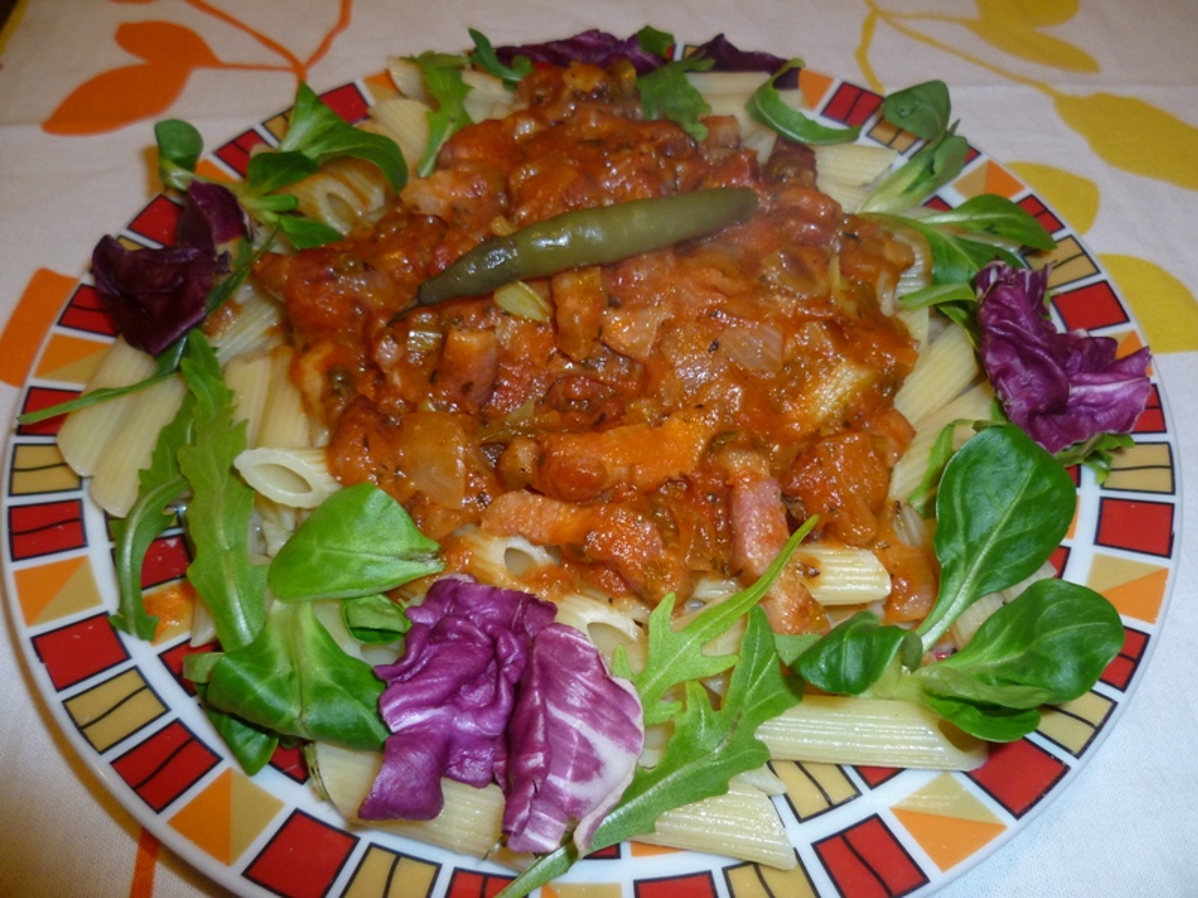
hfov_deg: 63.4
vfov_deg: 49.7
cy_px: 449
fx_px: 969
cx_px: 599
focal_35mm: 28
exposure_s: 1/30
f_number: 2.8
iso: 160
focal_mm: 5
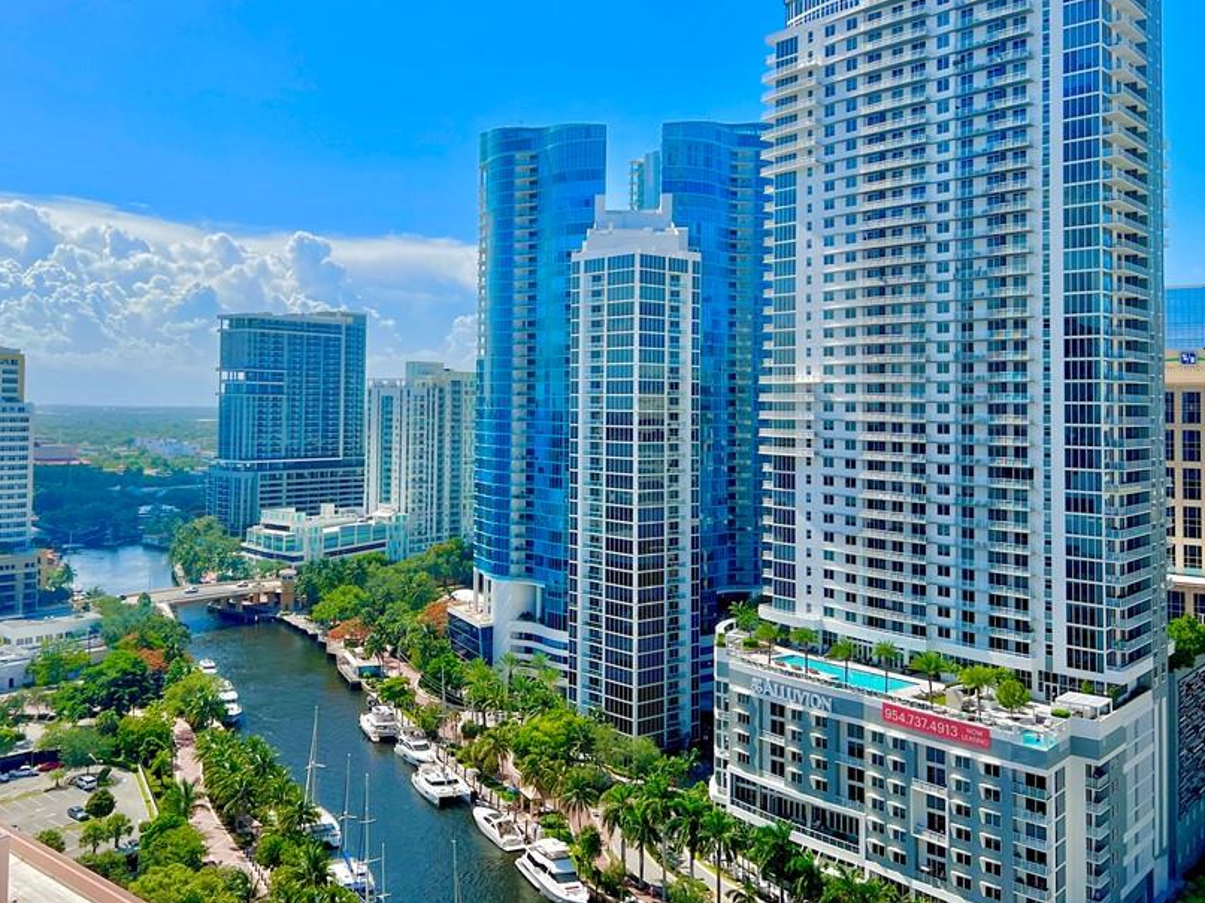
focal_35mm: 33
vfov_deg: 42.8
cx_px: 473
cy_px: 372
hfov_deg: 54.9
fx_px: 1149
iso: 50
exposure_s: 1/6579
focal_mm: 5.7
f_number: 1.5
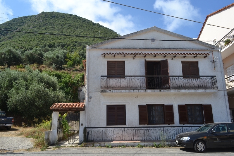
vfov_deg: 47.9
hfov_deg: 67.4
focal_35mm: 27
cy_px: 78
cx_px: 117
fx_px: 175
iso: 100
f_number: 7.1
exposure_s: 1/200
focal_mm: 18
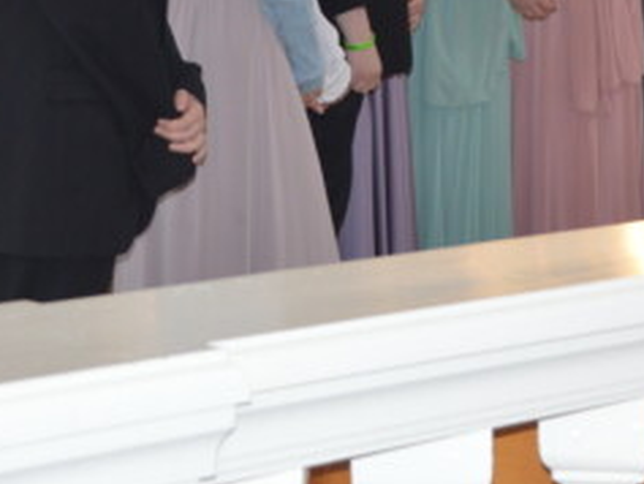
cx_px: 764
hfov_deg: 13.2
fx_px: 2718
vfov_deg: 10.0
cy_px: -133
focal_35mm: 146
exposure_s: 1/60
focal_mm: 30
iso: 400
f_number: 4.2
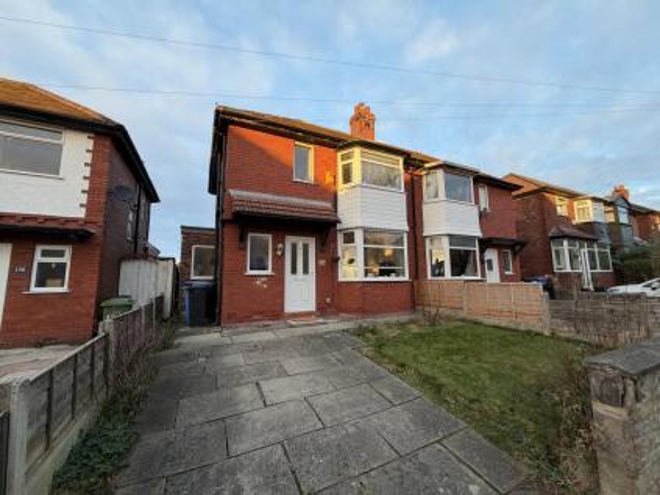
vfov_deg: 85.6
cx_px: 330
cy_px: 248
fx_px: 267
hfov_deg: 102.1
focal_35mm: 14
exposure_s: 1/121
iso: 64
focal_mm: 2.22
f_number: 2.2
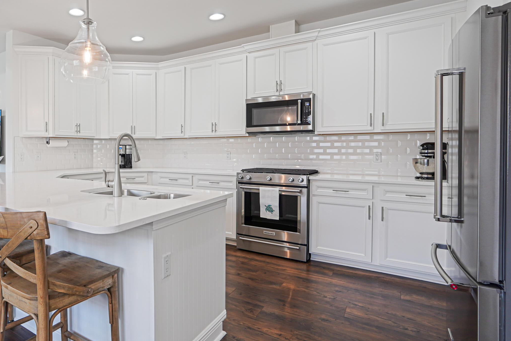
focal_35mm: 22
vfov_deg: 57.2
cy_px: 161
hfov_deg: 74.4
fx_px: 312
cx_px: 145
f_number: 4
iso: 100
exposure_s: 1/15
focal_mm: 10
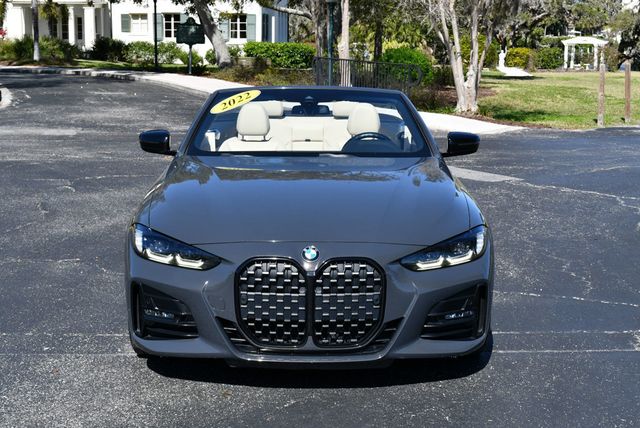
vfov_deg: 22.7
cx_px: 320
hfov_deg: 33.4
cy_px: 214
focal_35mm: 60
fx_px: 1068
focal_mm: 30
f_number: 8
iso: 110
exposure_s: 1/250
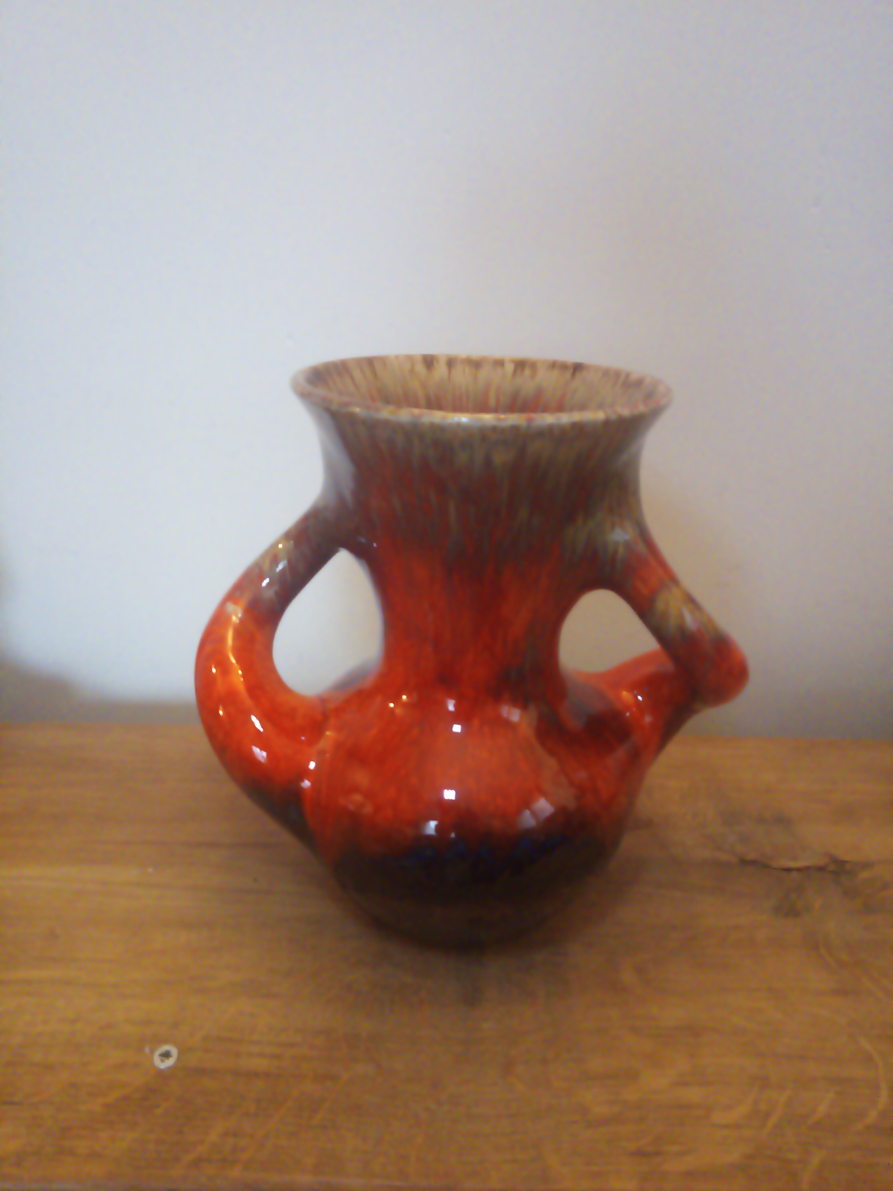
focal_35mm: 28
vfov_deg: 63.4
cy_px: 596
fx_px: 963
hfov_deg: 49.7
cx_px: 446
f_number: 2.2
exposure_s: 1/12.5
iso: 969
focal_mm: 4.52
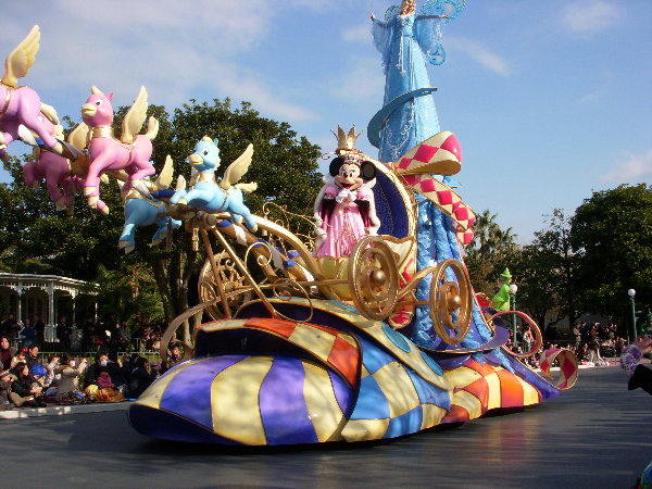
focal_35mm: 38
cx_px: 326
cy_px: 244
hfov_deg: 49.0
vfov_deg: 37.7
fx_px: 716
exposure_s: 1/320
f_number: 6.6
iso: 100
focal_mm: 6.3
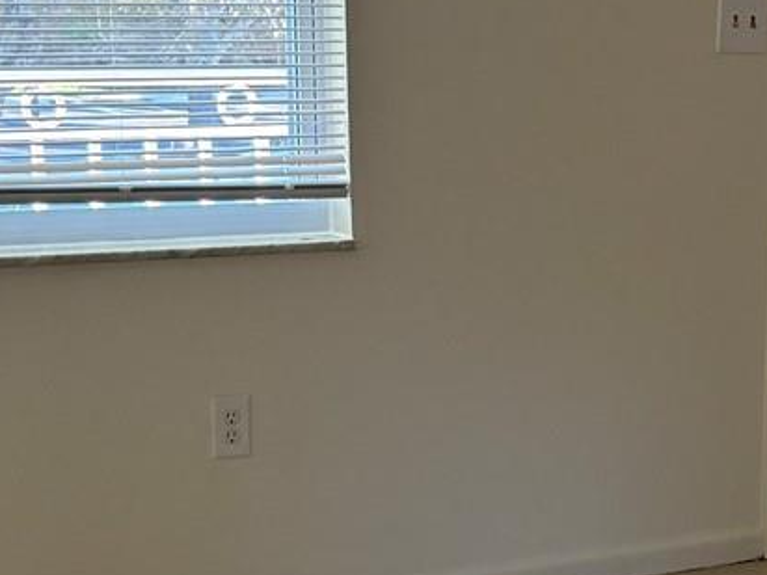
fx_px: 2238
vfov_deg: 14.4
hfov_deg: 19.2
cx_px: 666
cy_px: 558
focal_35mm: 101
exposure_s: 1/60
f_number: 1.6
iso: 125
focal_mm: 5.96
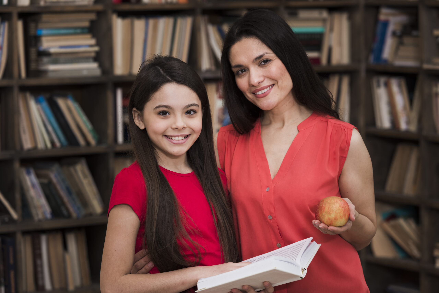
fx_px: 1647
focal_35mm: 135
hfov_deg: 15.2
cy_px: 146
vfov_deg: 10.2
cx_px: 220
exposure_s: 1/160
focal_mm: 135
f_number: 4.5
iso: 250
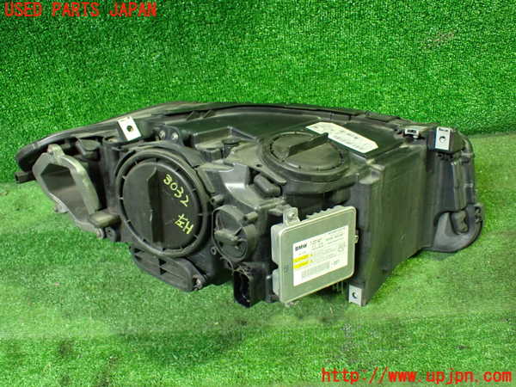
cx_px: 258
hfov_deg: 60.0
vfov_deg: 46.8
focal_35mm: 30
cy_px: 194
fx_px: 447
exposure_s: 1/30
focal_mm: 5.4
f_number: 2.3
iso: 800
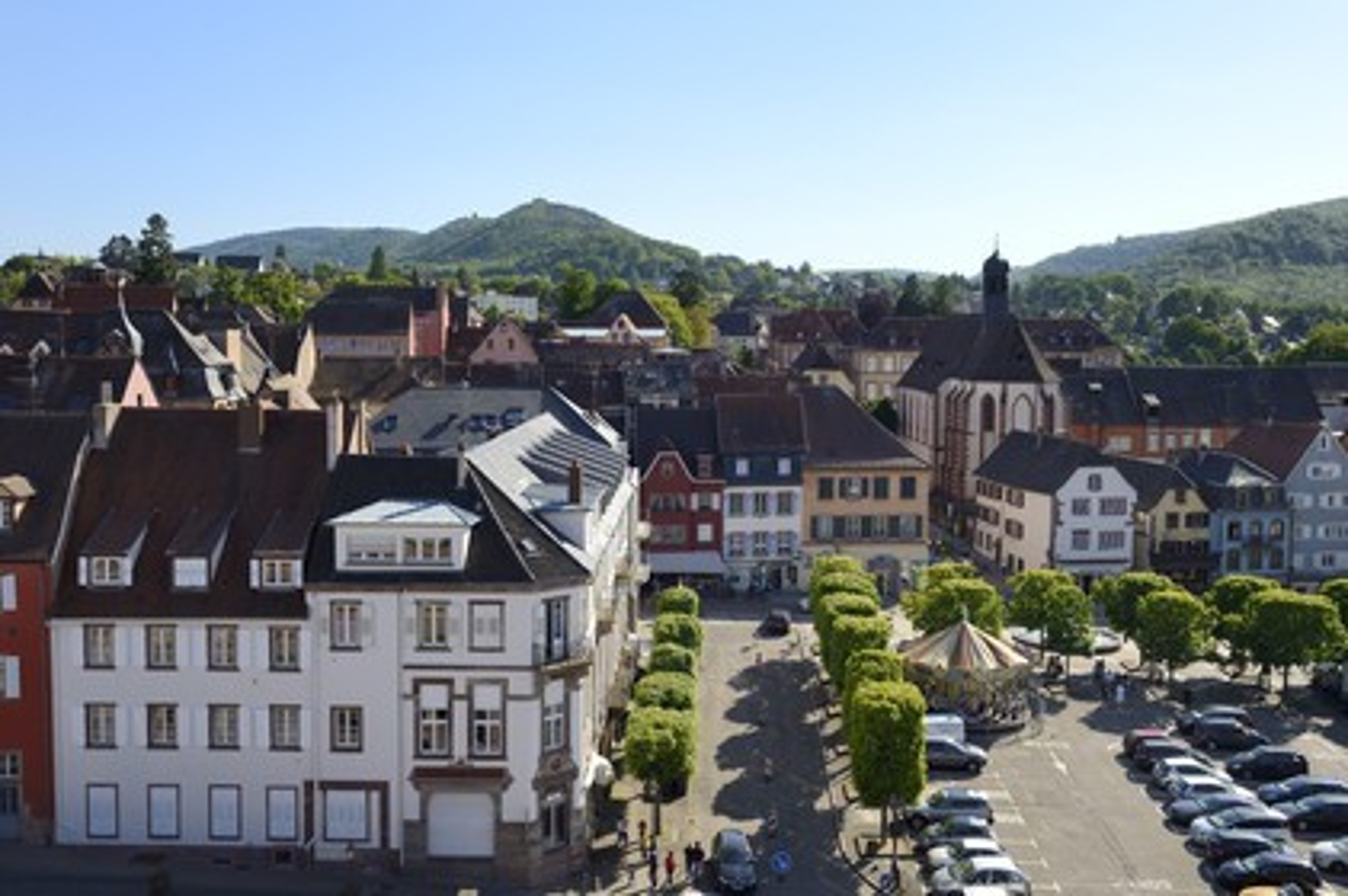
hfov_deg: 50.7
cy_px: 448
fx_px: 1422
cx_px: 674
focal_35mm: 38
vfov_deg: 35.0
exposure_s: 1/800
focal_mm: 38
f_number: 6.3
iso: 200
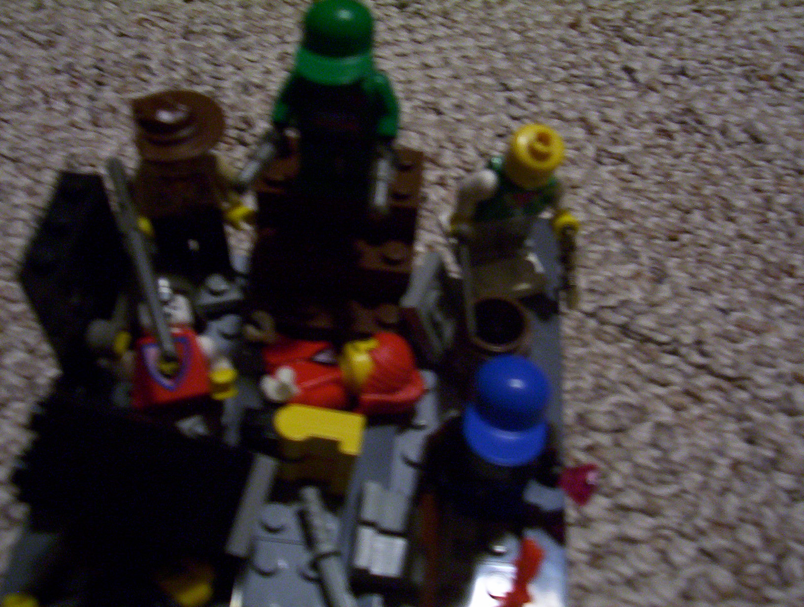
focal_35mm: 43
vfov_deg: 33.7
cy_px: 304
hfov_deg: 43.8
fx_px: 1001
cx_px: 402
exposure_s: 1/8
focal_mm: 5.77
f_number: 2.73
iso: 200
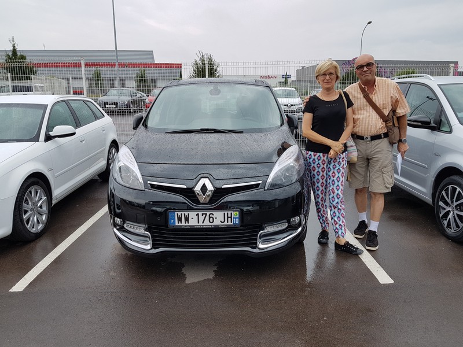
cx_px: 232
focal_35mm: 26
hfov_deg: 67.3
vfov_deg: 53.1
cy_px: 174
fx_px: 348
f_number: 1.7
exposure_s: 1/486
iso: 40
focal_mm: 4.2
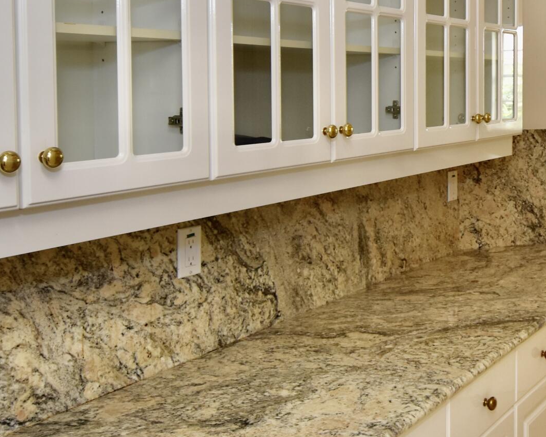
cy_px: 116
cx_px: 484
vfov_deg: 31.0
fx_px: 776
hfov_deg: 36.5
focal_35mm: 48
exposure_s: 1/60
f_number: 5
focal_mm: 12
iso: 400
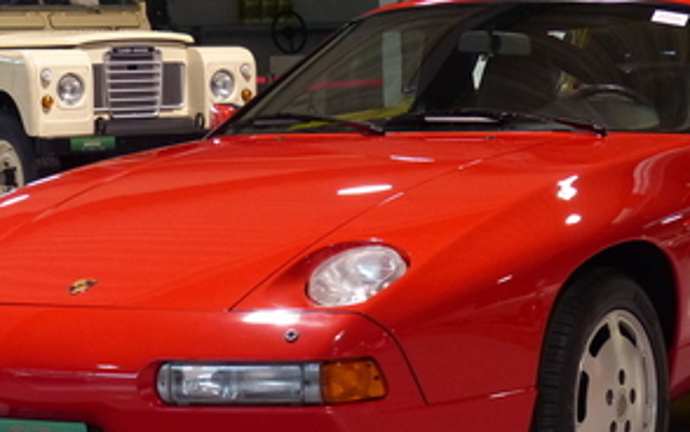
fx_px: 2276
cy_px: 331
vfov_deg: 10.8
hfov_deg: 17.2
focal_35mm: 121
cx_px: 412
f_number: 2.8
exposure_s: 1/40
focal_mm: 11.4
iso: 400
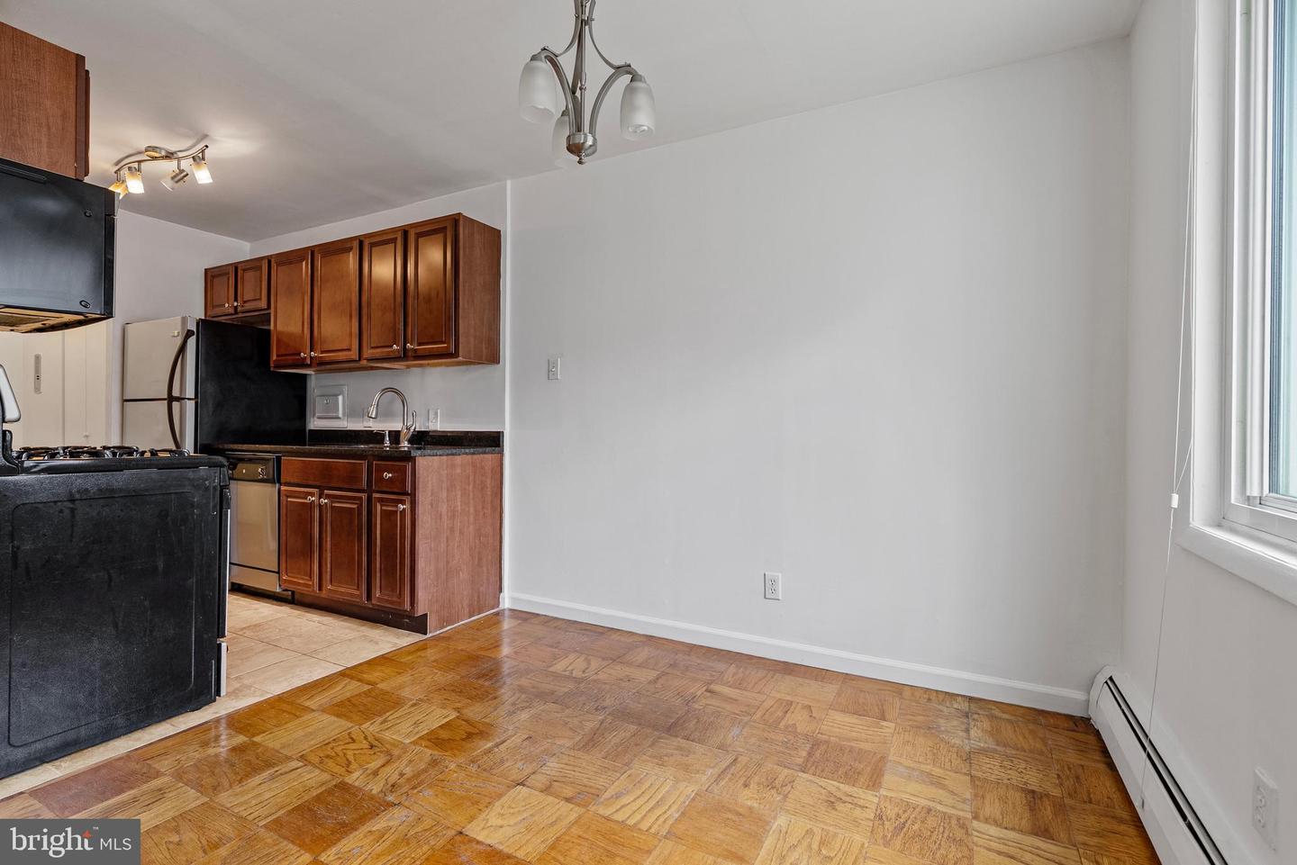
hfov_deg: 96.7
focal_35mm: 16
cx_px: 648
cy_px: 432
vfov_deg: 73.8
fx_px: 577
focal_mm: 16
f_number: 8
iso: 200
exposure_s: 1/2.5
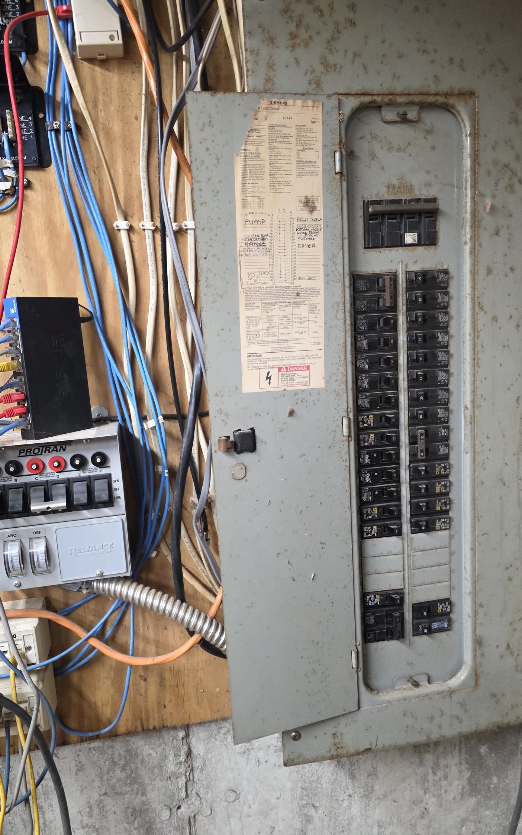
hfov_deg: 49.1
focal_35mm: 25
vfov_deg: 72.5
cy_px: 422
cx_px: 220
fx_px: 569
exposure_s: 1/120
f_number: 1.7
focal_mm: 6.3
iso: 500
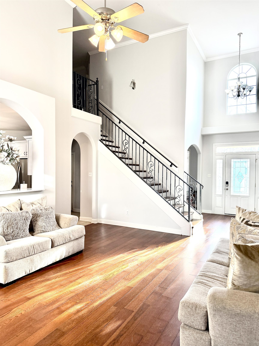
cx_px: 130
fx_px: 239
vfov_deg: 71.6
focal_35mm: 24
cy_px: 173
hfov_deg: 56.8
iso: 160
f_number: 1.78
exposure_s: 1/215
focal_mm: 6.76
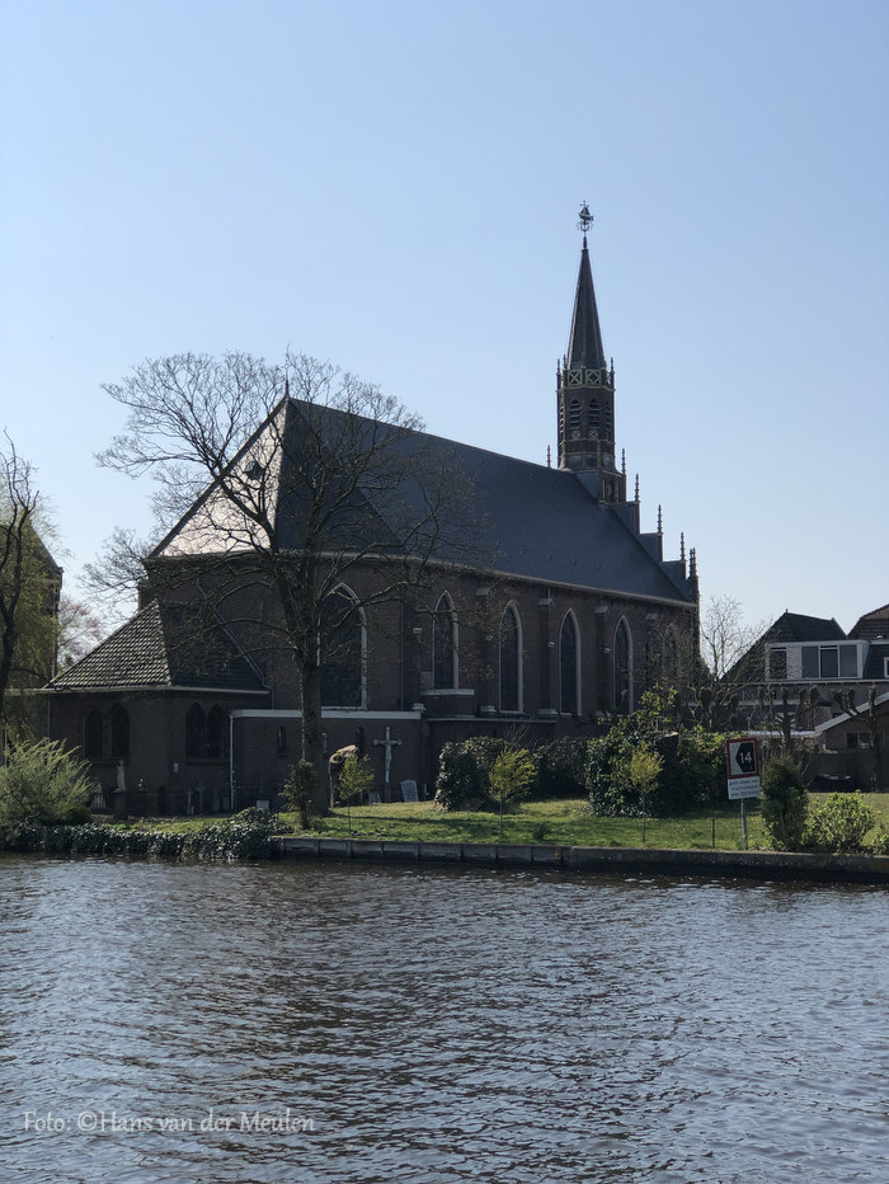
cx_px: 444
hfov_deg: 25.7
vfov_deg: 33.8
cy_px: 592
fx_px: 1950
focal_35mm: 57
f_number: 2.8
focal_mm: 6.6
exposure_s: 1/1215
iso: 20
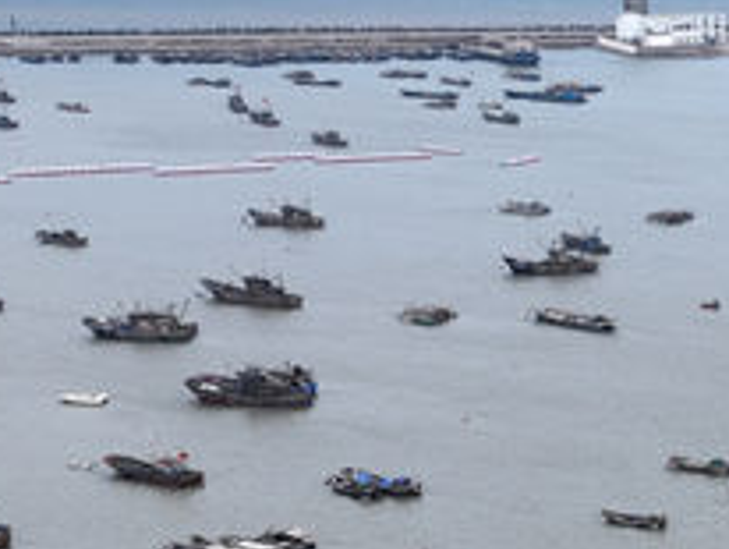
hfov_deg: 19.0
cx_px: 1026
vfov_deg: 15.3
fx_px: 1961
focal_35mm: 93
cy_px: 678
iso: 100
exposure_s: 1/120
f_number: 2.8
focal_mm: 12.29
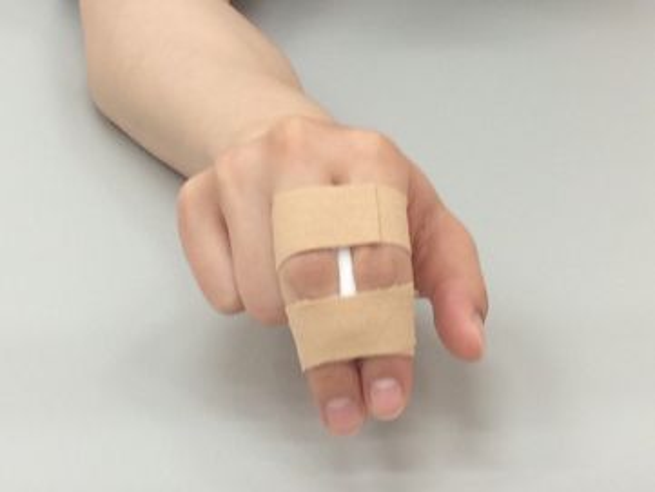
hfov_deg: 56.8
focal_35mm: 32
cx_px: 328
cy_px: 246
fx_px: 606
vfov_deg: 44.2
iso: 40
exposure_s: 1/25
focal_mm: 3.3
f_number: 2.4
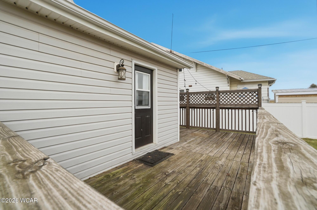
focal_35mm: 15
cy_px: 105
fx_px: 132
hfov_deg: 100.5
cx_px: 158
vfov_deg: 77.2
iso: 125
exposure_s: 1/2500
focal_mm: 10
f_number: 9
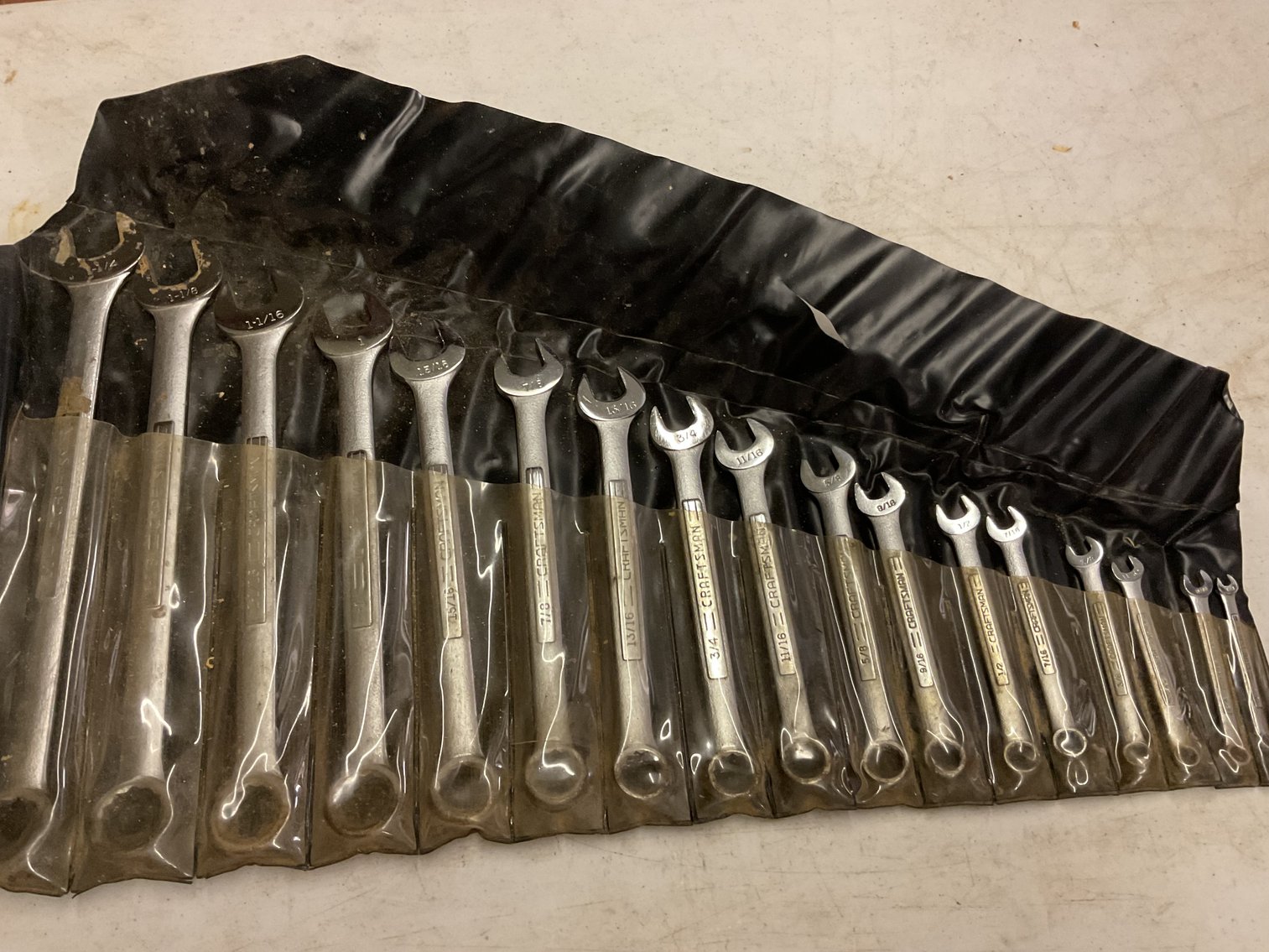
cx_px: 634
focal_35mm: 29
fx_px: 1063
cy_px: 476
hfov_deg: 61.7
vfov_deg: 48.2
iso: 250
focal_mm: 3
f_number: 1.8
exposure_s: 1/40
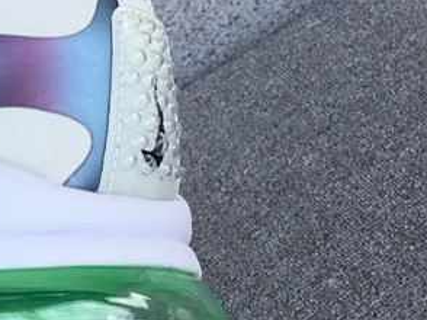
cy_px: 162
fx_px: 1171
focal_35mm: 95
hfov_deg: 19.0
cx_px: -137
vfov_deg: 15.5
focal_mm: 3.3
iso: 25
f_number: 2.4
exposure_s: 1/436
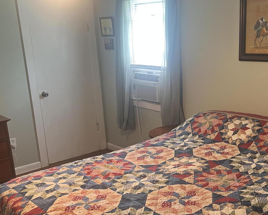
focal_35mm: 42
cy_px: 125
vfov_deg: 35.6
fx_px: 333
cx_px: 192
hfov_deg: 42.8
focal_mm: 5.7
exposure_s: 1/60
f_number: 1.5
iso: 160
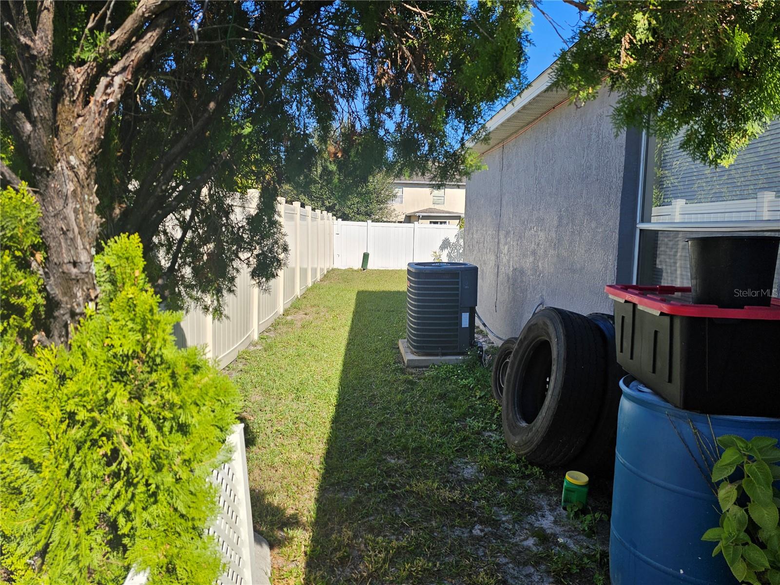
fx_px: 518
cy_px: 292
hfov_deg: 73.9
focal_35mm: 23
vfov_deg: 58.9
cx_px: 390
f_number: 1.7
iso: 12
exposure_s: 1/591
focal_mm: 6.3
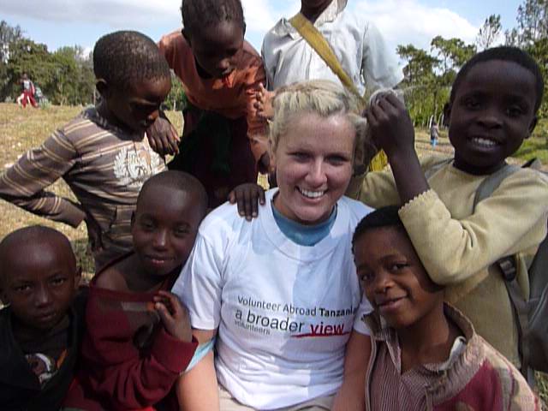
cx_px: 274
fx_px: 396
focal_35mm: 25
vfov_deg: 54.9
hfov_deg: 69.4
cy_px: 206
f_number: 8
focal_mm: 4.1
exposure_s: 1/320
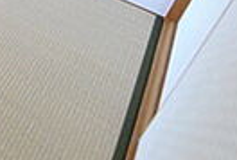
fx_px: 383
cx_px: -196
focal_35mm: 58
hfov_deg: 21.4
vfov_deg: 19.4
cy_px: -102
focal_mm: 8
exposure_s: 1/40
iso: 1600
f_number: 4.5
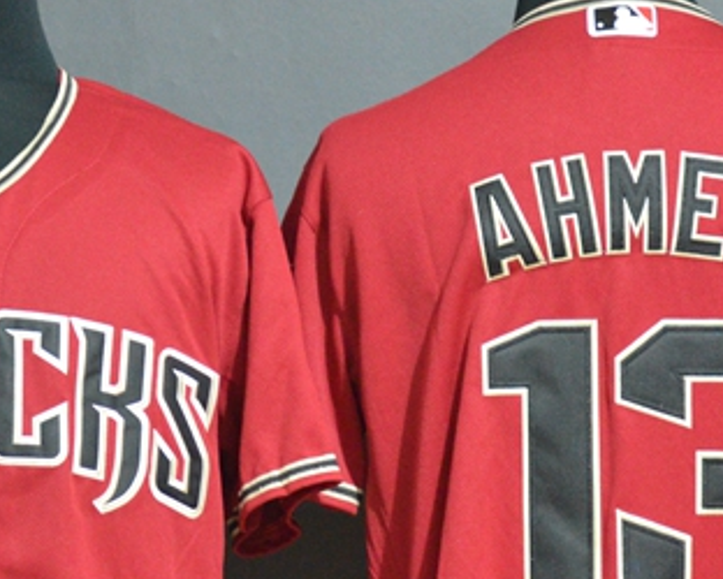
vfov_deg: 7.2
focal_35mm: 216
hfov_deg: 8.9
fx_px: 4625
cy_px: 482
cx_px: 269
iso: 4000
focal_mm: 60
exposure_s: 1/8
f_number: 5
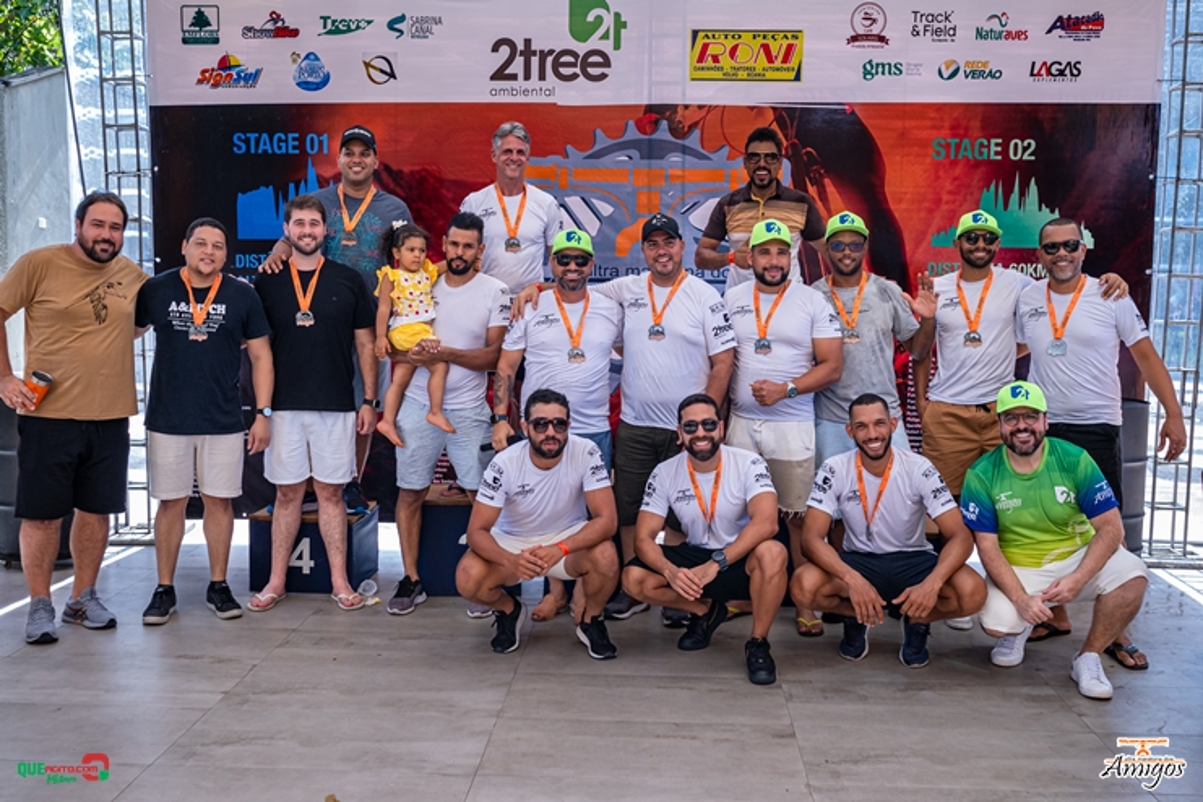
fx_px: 1203
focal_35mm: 36
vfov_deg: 36.9
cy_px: 401
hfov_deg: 53.1
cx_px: 602
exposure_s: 1/800
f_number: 3.5
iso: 640
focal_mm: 24
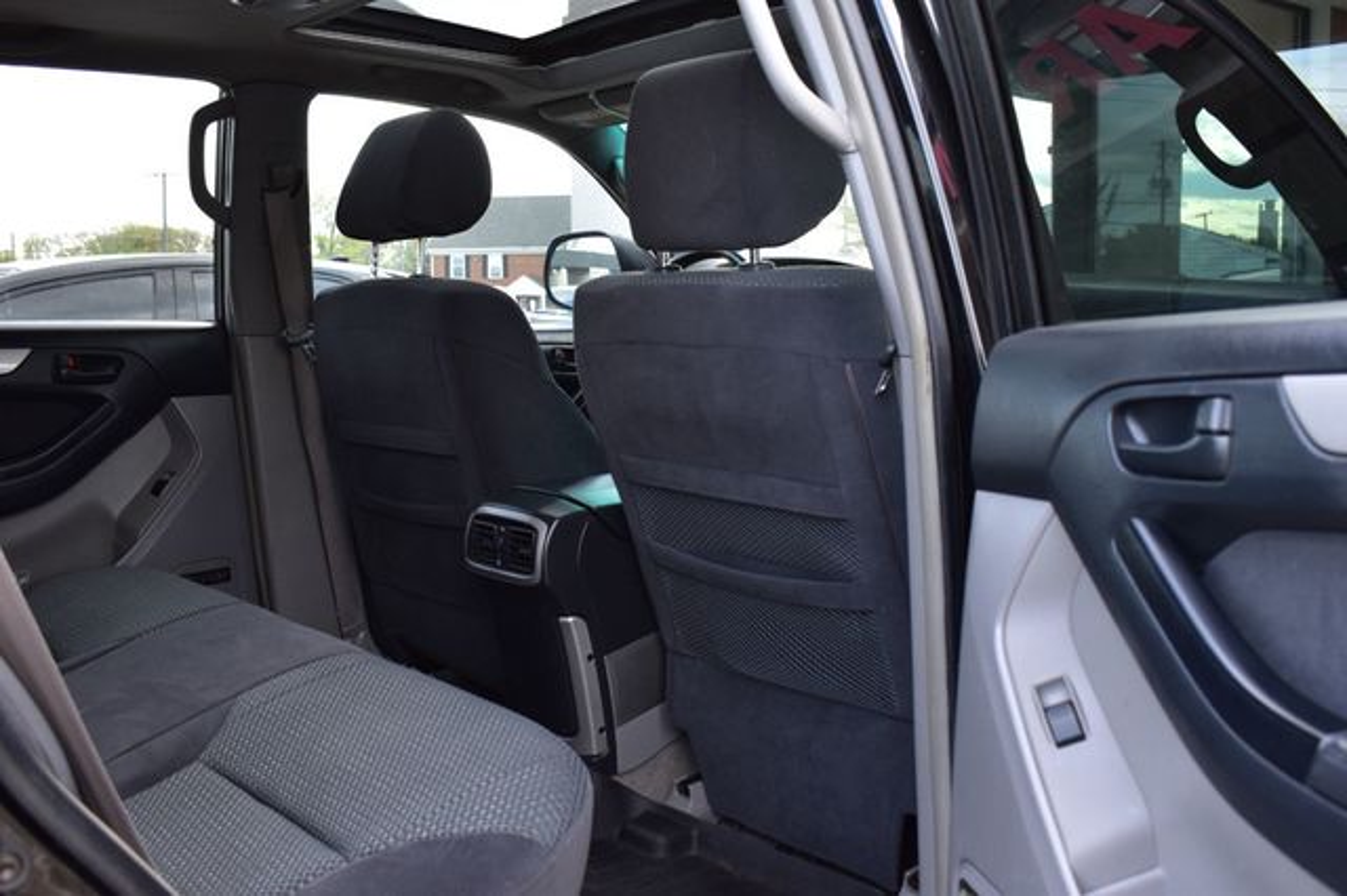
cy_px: 448
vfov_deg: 36.8
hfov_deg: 53.2
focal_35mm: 36
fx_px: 1346
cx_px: 674
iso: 400
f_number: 7.1
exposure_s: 1/40
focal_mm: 24
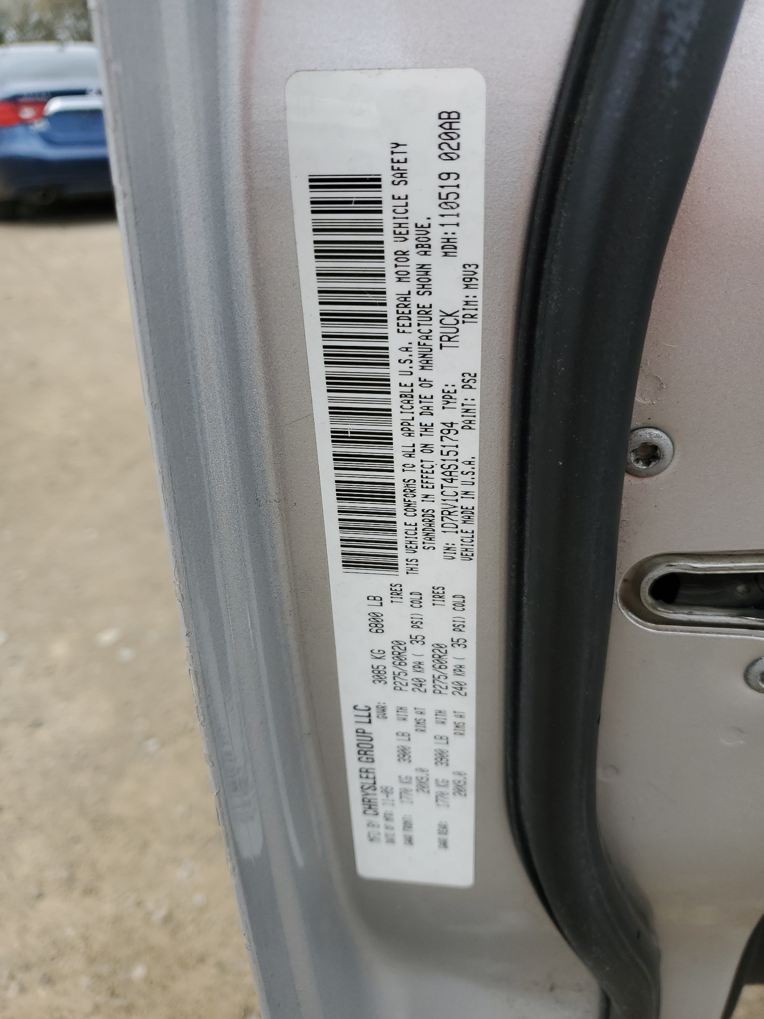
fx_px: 765
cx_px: 382
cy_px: 510
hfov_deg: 53.1
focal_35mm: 26
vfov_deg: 67.3
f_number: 1.5
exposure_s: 1/588
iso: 50
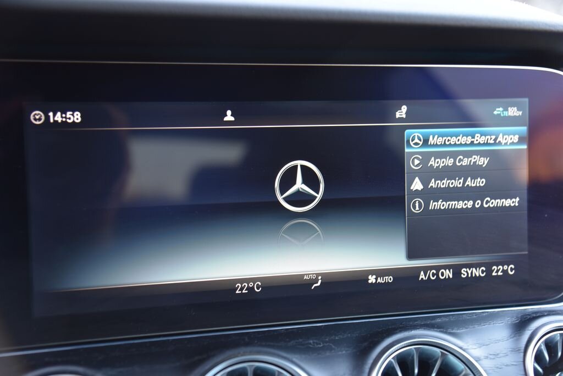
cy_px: 188
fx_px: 861
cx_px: 282
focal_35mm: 55
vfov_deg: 24.7
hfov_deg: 36.2
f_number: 4
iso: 500
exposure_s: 1/15
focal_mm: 55
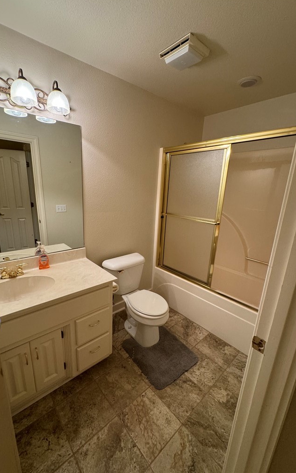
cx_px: 130
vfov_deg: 101.5
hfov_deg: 74.5
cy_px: 234
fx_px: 194
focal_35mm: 15
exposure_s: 1/60
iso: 200
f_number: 2.2
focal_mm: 2.22
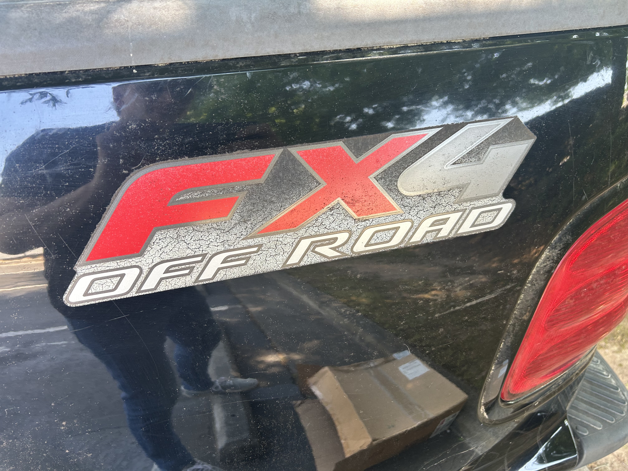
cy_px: 236
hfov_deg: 67.3
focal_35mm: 26
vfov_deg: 53.1
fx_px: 472
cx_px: 314
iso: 100
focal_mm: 5.7
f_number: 1.5
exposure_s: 1/121
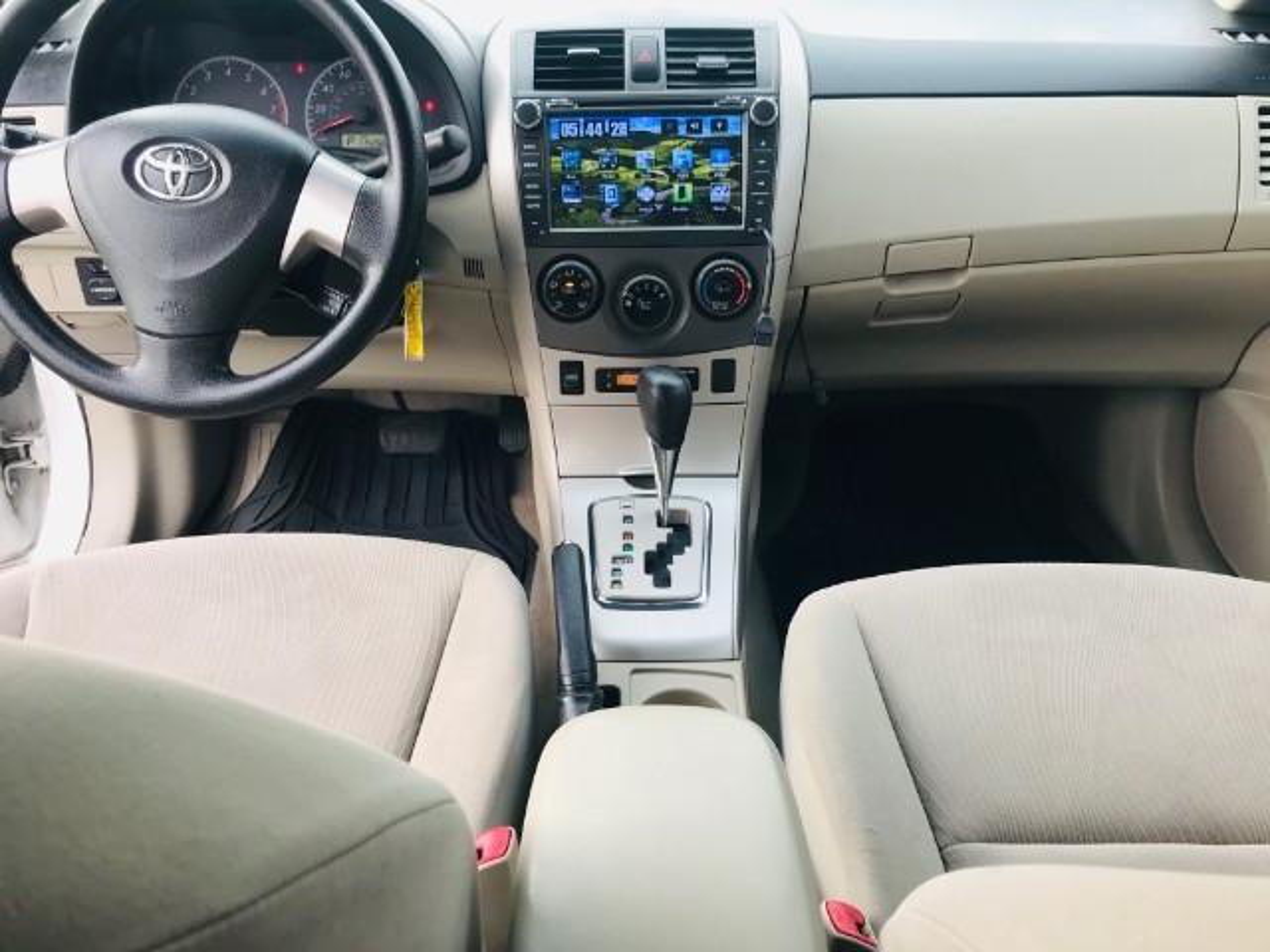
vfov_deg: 49.7
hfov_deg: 63.4
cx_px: 635
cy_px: 476
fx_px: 1027
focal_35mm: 28
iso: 25
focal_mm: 3.99
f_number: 1.8
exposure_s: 1/60
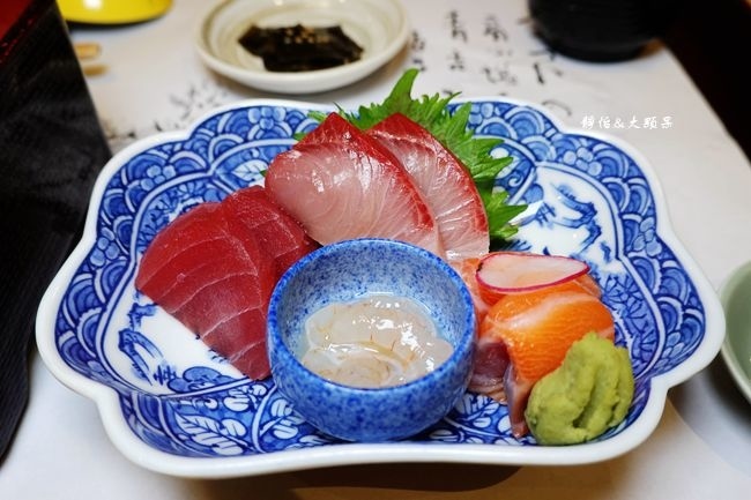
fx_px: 626
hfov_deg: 61.9
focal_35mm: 30
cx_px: 376
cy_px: 250
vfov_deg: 43.6
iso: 125
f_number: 3.2
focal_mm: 11.06
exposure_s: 1/40
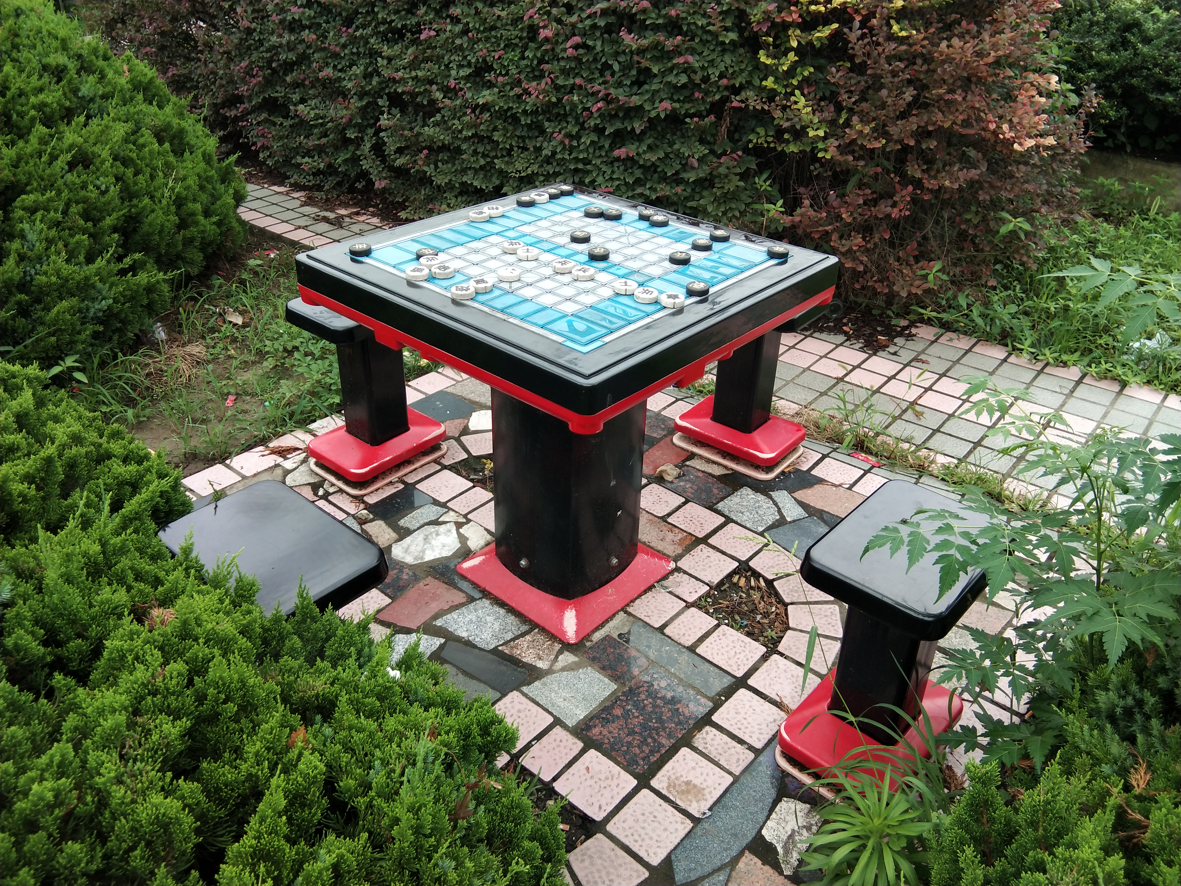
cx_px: 590
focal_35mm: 31
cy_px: 443
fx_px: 1058
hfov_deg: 58.4
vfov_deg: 45.4
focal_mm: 3.69
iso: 50
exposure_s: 1/114
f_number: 2.2
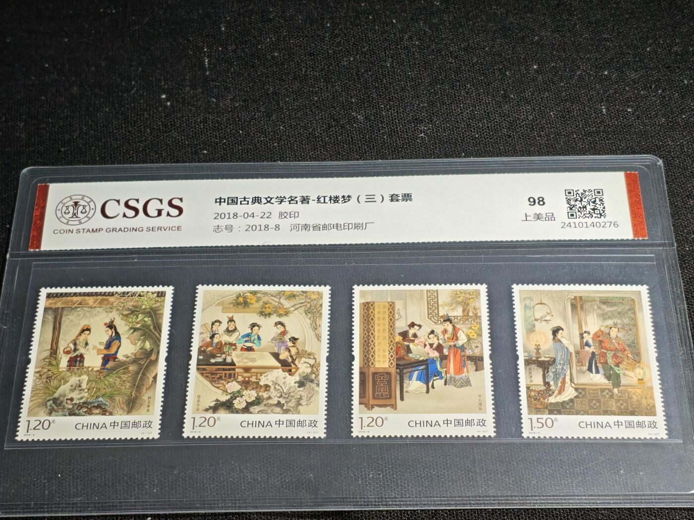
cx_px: 347
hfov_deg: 24.7
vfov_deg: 18.7
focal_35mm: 79
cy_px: 260
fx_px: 1584
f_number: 1.5
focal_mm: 4.94
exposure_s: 1/411
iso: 50
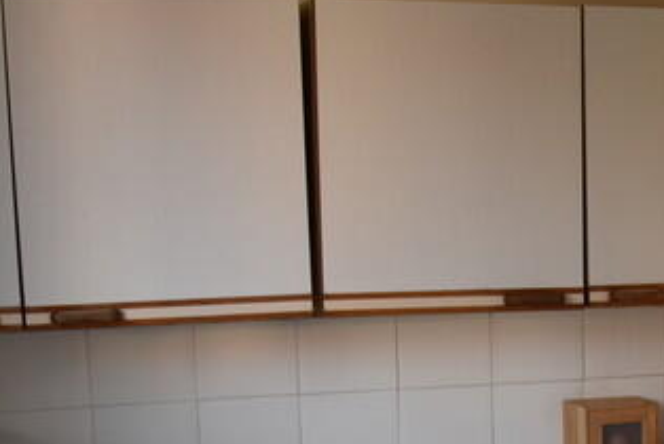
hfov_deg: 22.2
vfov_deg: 14.9
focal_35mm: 88
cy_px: 557
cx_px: 675
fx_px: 1625
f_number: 4.5
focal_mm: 18
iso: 400
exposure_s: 1/80
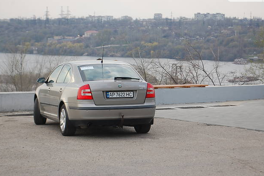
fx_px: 782
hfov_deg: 19.2
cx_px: 124
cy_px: 92
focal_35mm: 107
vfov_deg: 12.8
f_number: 7.1
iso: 200
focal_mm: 55
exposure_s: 1/200
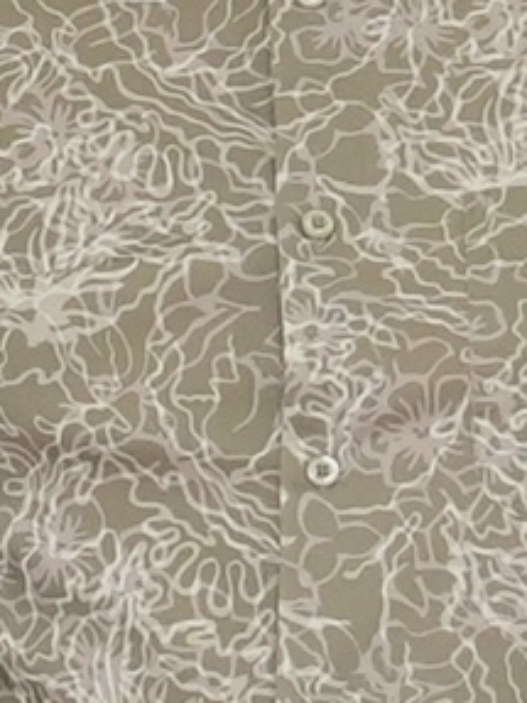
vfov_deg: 6.9
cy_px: 1003
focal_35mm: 285
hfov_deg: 5.2
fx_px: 5789
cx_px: 496
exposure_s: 1/250
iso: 2000
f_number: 4
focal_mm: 30
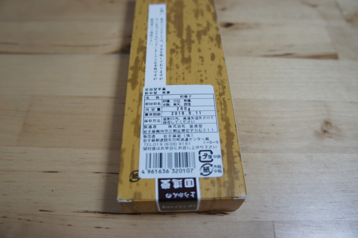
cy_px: 119
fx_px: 268
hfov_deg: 67.4
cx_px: 179
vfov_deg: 47.9
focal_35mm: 27
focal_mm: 18
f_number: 4
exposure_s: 1/30
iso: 200
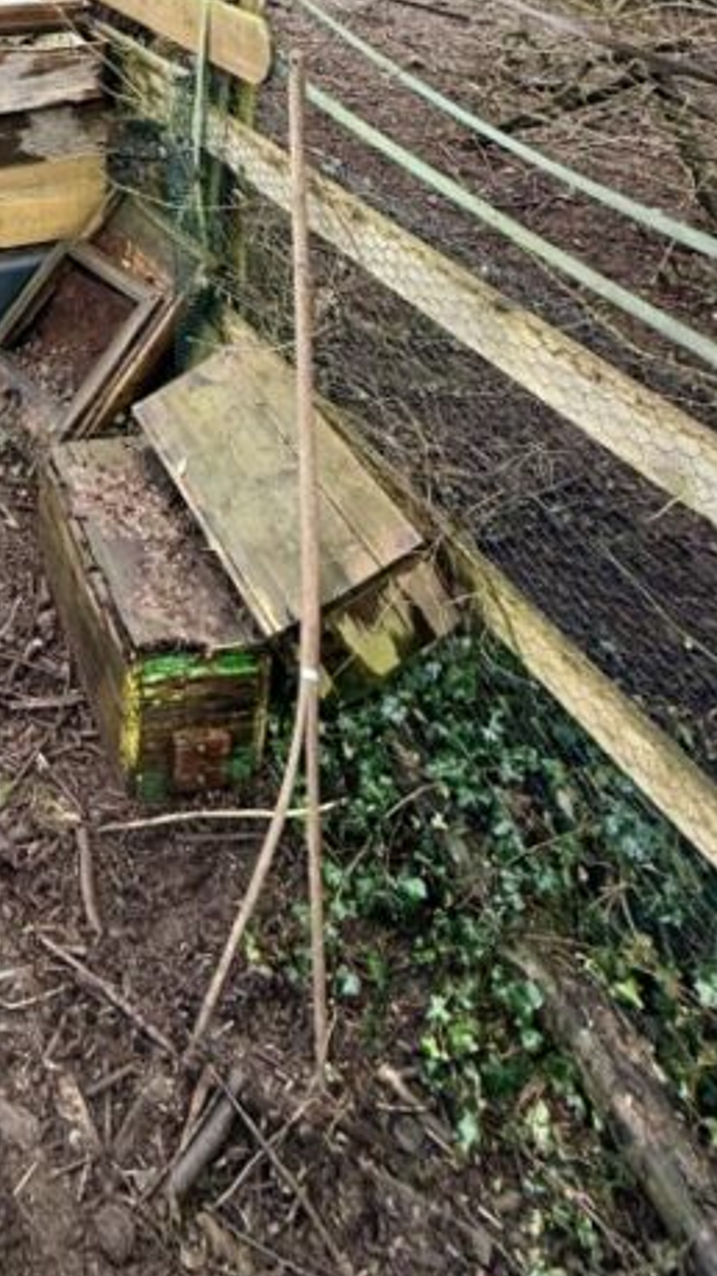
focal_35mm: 34
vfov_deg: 46.3
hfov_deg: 30.1
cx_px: -122
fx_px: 1150
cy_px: -58
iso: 64
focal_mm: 2.22
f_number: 2.2
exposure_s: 1/156
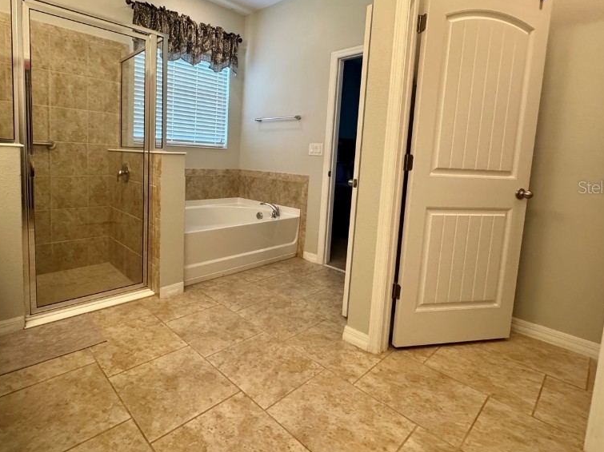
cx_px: 244
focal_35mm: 19
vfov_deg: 68.2
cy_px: 187
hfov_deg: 83.7
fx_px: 331
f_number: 2.2
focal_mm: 2.22
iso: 320
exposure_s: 1/120
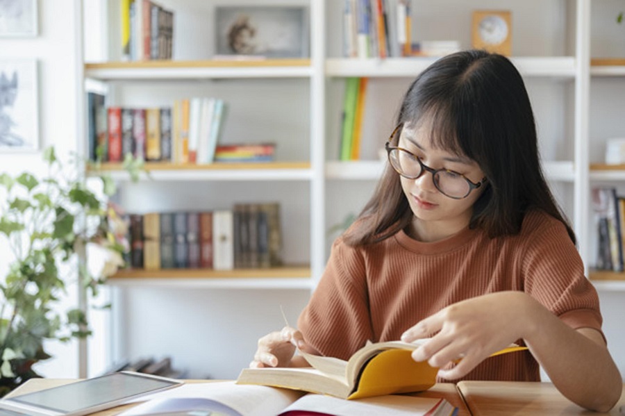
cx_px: 312
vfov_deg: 25.5
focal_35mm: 53
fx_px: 920
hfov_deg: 37.5
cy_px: 208
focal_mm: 35
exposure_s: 1/100
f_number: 2
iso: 320
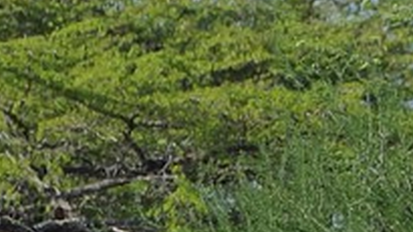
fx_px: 17915
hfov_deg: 1.3
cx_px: 1571
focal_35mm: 1637
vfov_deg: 0.7
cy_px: 416
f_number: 5
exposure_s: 1/1000
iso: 400
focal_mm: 200
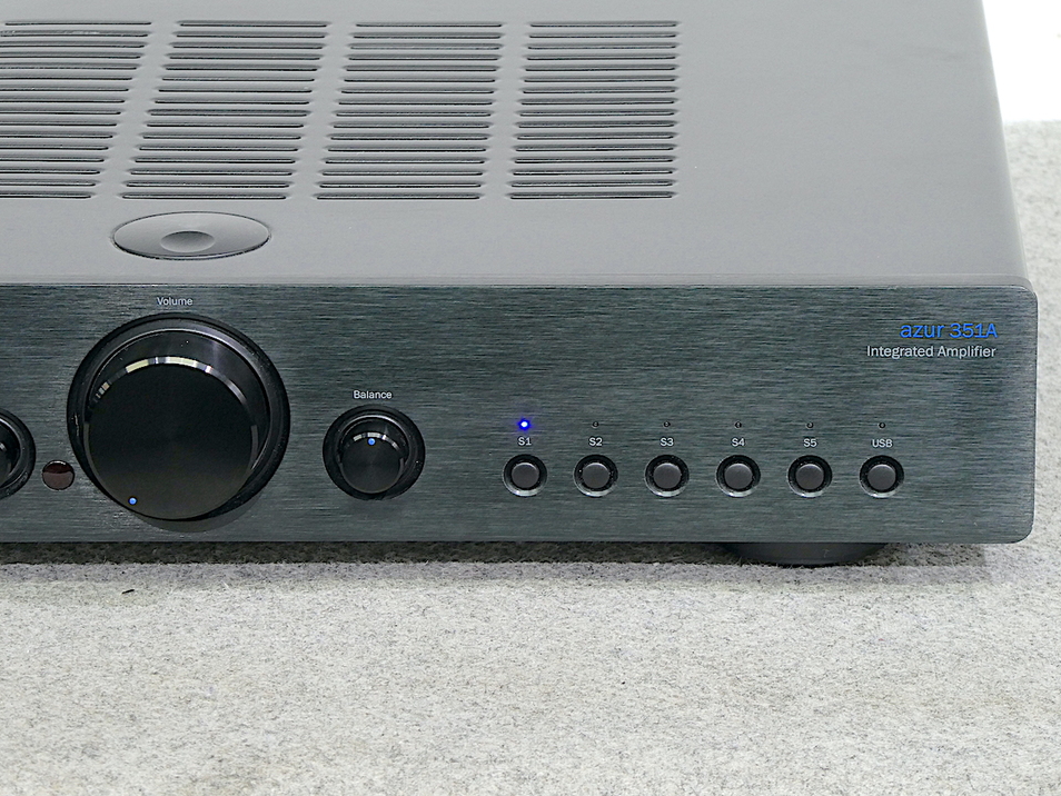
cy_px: 397
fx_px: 5304
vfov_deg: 8.6
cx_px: 533
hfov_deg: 11.4
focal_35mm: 173
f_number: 5.6
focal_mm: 30.9
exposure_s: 1/3.2
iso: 200
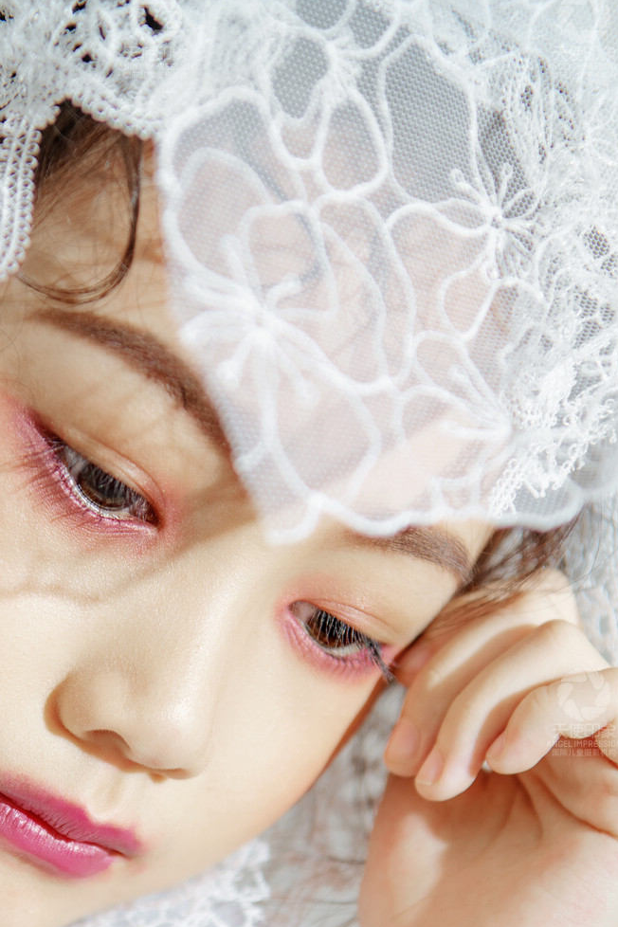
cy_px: 712
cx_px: 155
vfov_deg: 17.5
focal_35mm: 116
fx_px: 2987
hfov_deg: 11.8
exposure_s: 1/100
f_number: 4
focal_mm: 70
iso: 100
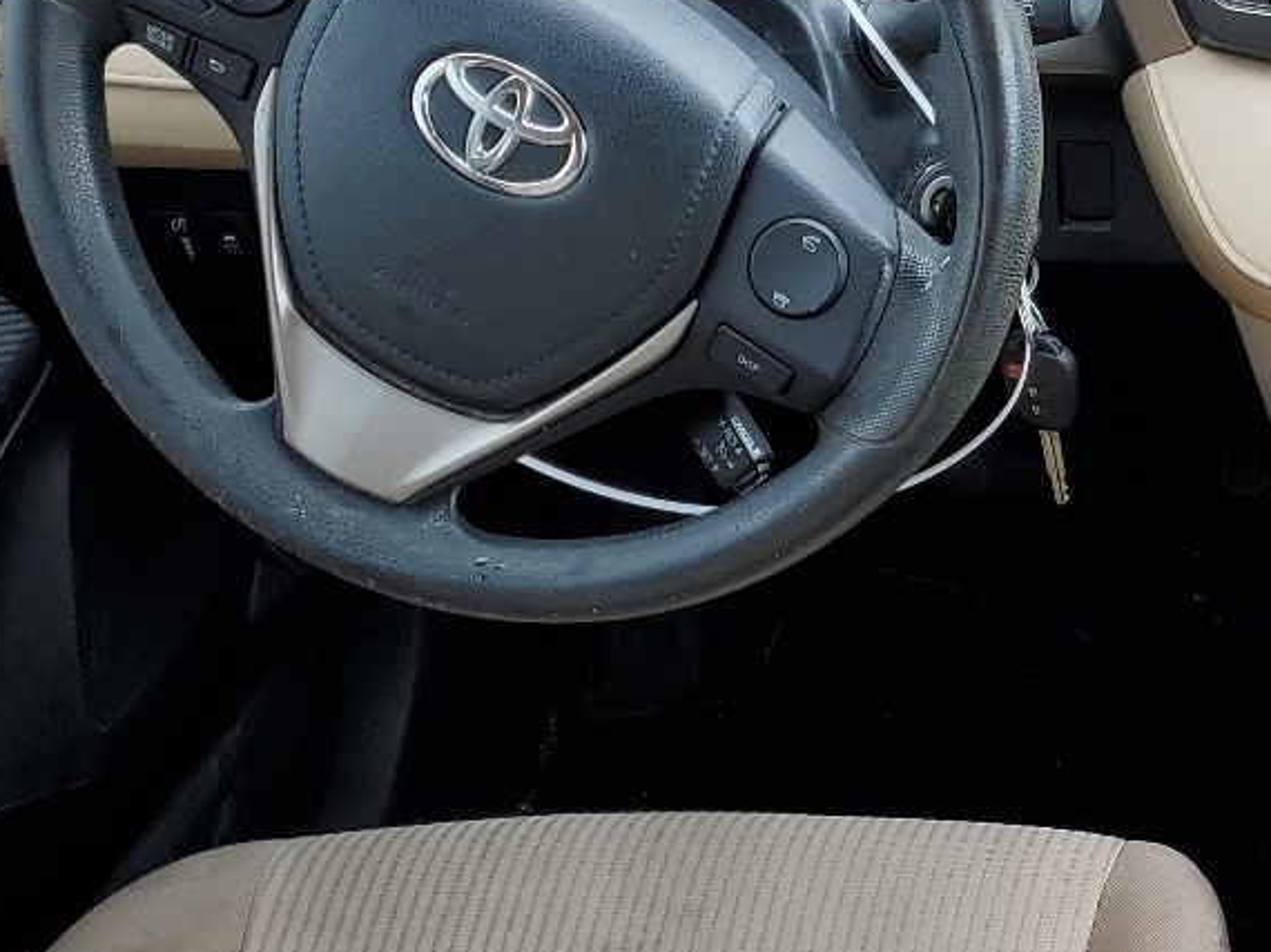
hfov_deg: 23.9
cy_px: 522
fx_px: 2679
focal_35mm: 73
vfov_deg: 20.1
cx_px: 1592
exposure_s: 1/208
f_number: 1.5
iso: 50
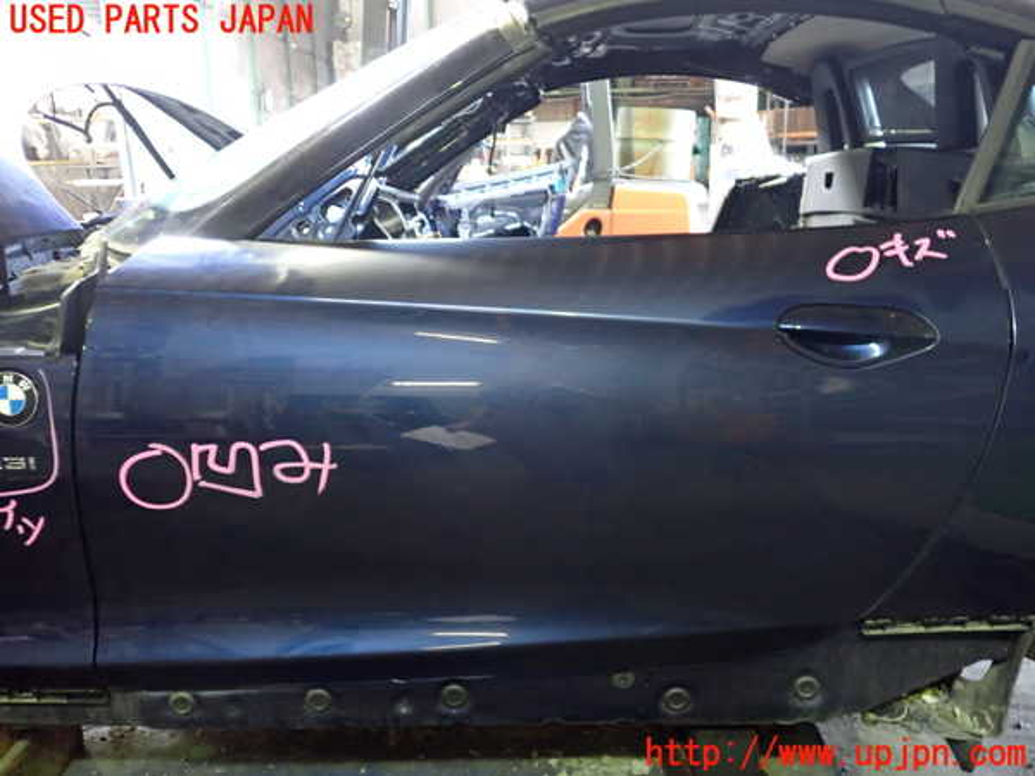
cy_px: 388
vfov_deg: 46.8
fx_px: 897
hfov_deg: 60.0
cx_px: 518
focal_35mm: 30
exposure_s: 1/25
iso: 800
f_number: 2.3
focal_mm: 5.4
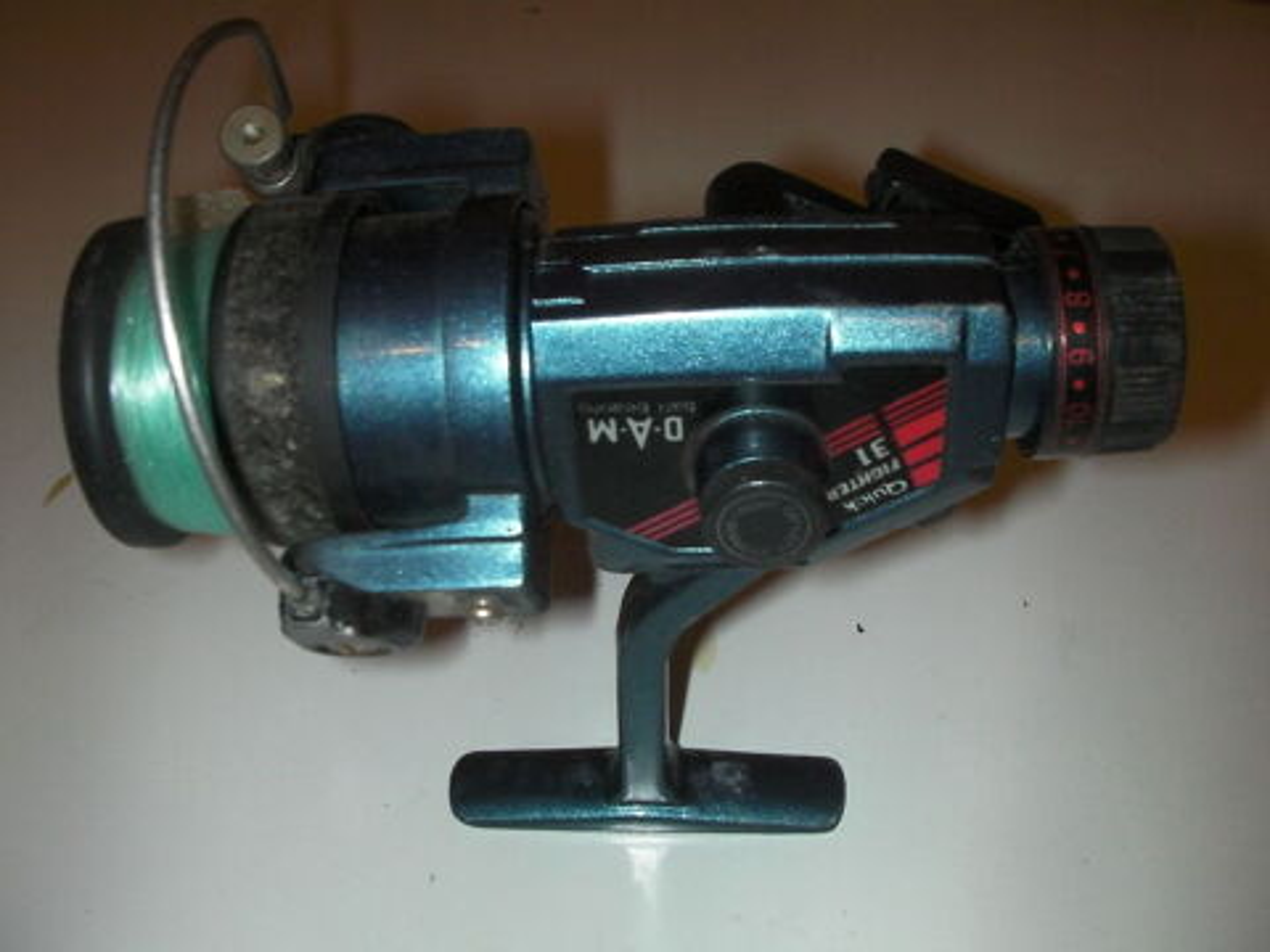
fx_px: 1394
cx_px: 635
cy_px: 476
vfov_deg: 37.7
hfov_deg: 49.0
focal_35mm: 38
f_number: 5.6
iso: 200
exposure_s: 1/30
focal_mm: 6.3
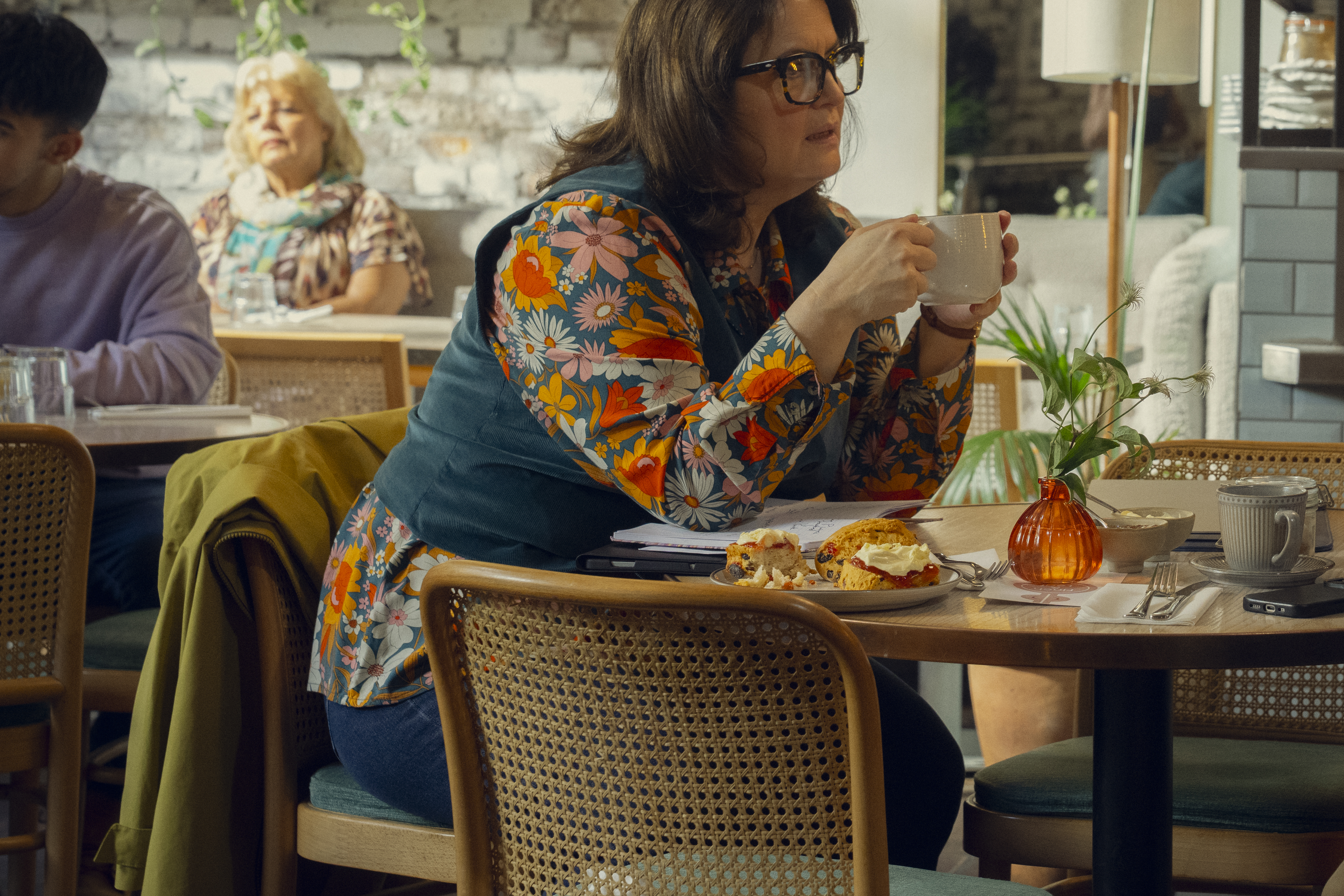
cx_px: 1141
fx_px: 3808
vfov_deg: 13.4
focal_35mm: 102
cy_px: 307
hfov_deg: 19.7
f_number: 5
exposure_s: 1/200
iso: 2500
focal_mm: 57
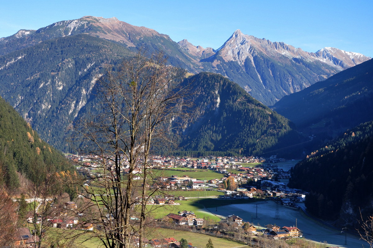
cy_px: 124
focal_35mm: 52
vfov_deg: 25.7
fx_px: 543
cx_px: 186
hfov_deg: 37.9
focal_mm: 35
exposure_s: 1/160
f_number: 9
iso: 200
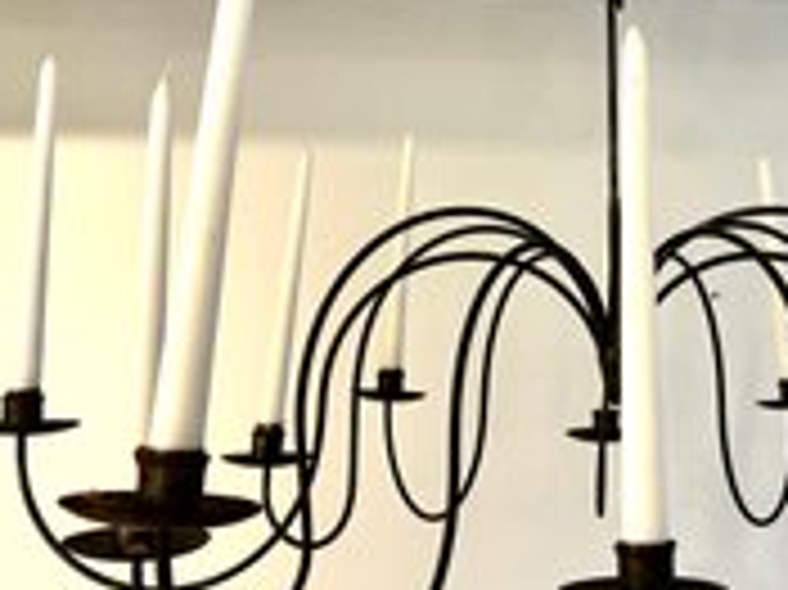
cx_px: 606
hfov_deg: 36.5
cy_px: 200
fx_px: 1160
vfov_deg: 28.4
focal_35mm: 51
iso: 80
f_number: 1.6
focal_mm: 5.96
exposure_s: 1/60
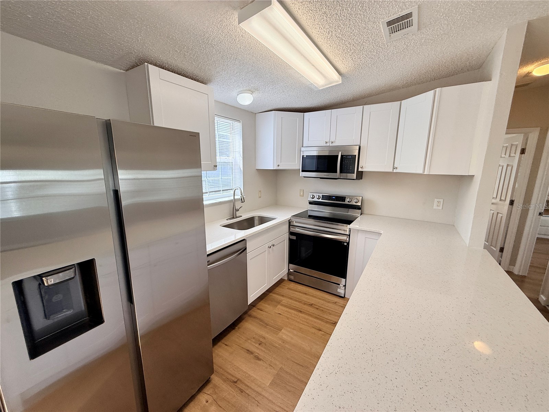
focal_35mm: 14
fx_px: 222
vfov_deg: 85.7
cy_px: 206
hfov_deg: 102.1
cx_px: 274
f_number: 2.2
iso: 64
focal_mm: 2.22
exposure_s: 1/141
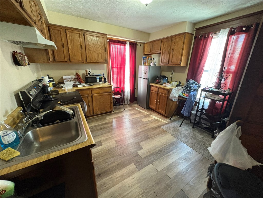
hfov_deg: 102.1
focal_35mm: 14
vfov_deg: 85.7
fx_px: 106
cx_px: 132
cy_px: 99
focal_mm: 2.22
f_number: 2.2
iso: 640
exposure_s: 1/60
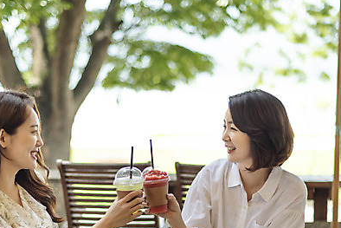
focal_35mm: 76
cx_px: 161
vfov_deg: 17.9
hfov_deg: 26.6
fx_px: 720
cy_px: 171
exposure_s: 1/1250
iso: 100
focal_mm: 50
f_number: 1.8
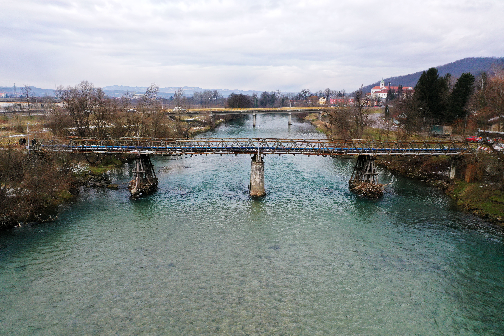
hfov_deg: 65.5
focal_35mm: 28
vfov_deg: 46.4
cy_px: 168
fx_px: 392
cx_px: 252
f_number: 2.8
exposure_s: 1/800
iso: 100
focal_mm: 10.26
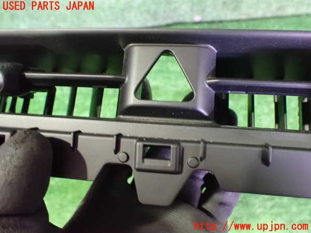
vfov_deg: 46.8
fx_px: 270
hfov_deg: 60.0
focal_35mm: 30
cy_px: 116
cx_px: 156
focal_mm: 5.4
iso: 1600
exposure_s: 1/15
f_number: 2.3
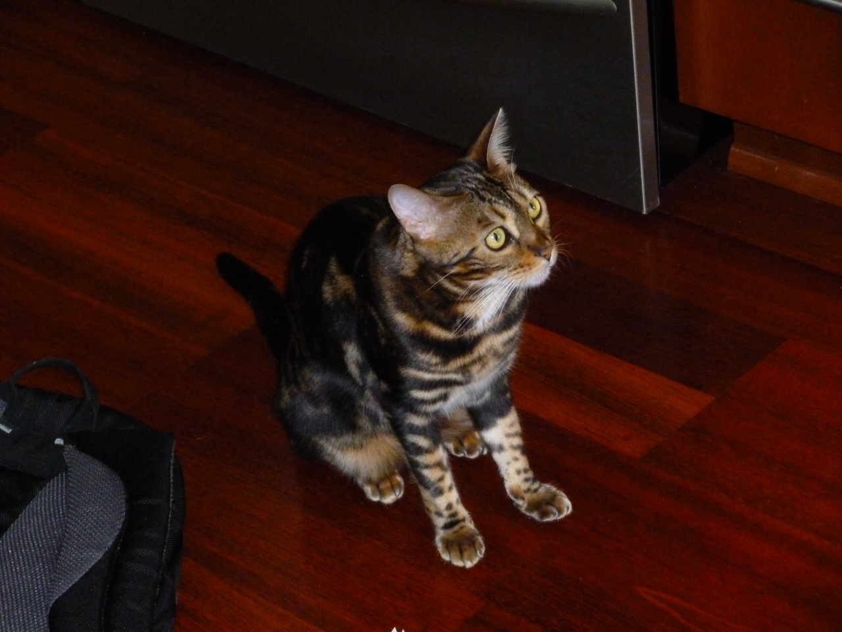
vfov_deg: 14.1
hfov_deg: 18.7
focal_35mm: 105
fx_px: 2554
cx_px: 421
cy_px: 316
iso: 640
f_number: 5.2
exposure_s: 1/30
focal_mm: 18.8
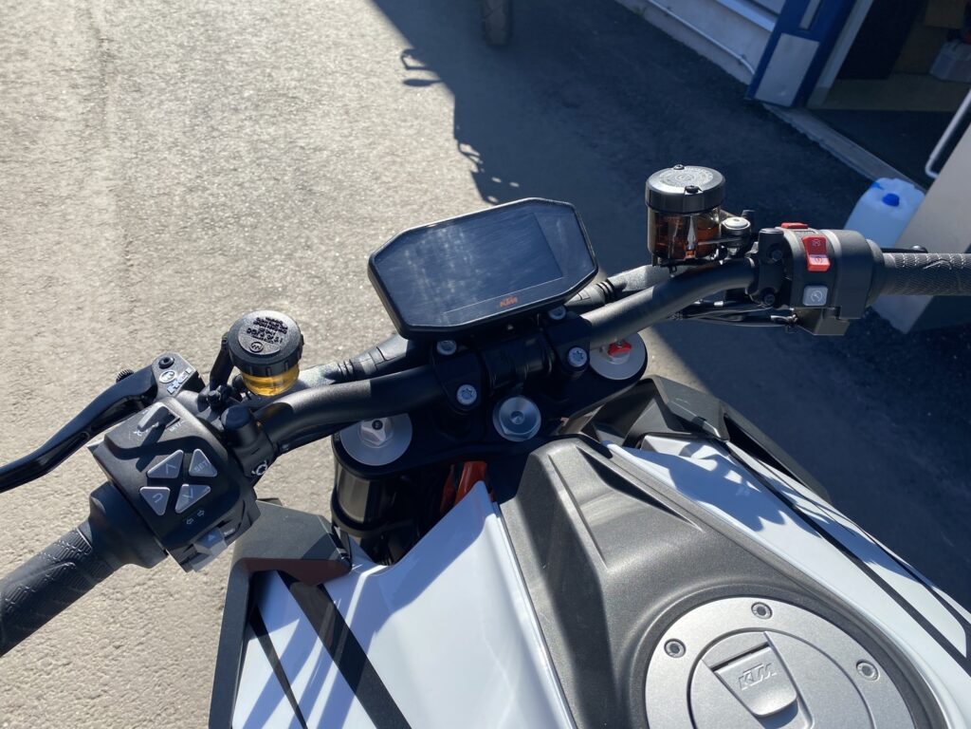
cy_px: 364
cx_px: 486
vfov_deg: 53.1
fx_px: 729
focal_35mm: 26
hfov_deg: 67.3
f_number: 1.8
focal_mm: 4.25
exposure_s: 1/2141
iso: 32
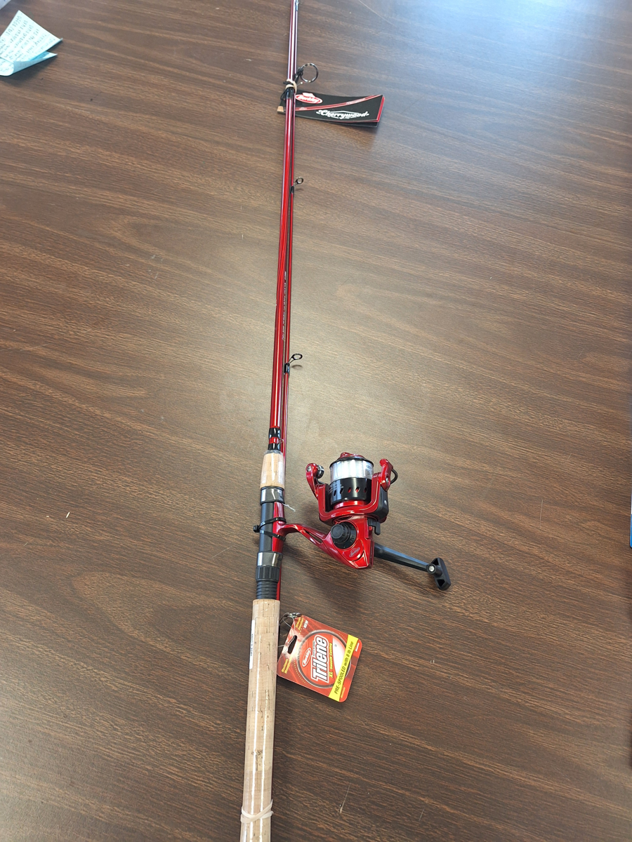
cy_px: 421
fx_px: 560
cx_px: 316
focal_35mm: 23
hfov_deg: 58.9
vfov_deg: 73.9
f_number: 1.8
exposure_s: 1/40
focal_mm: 5.54
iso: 200
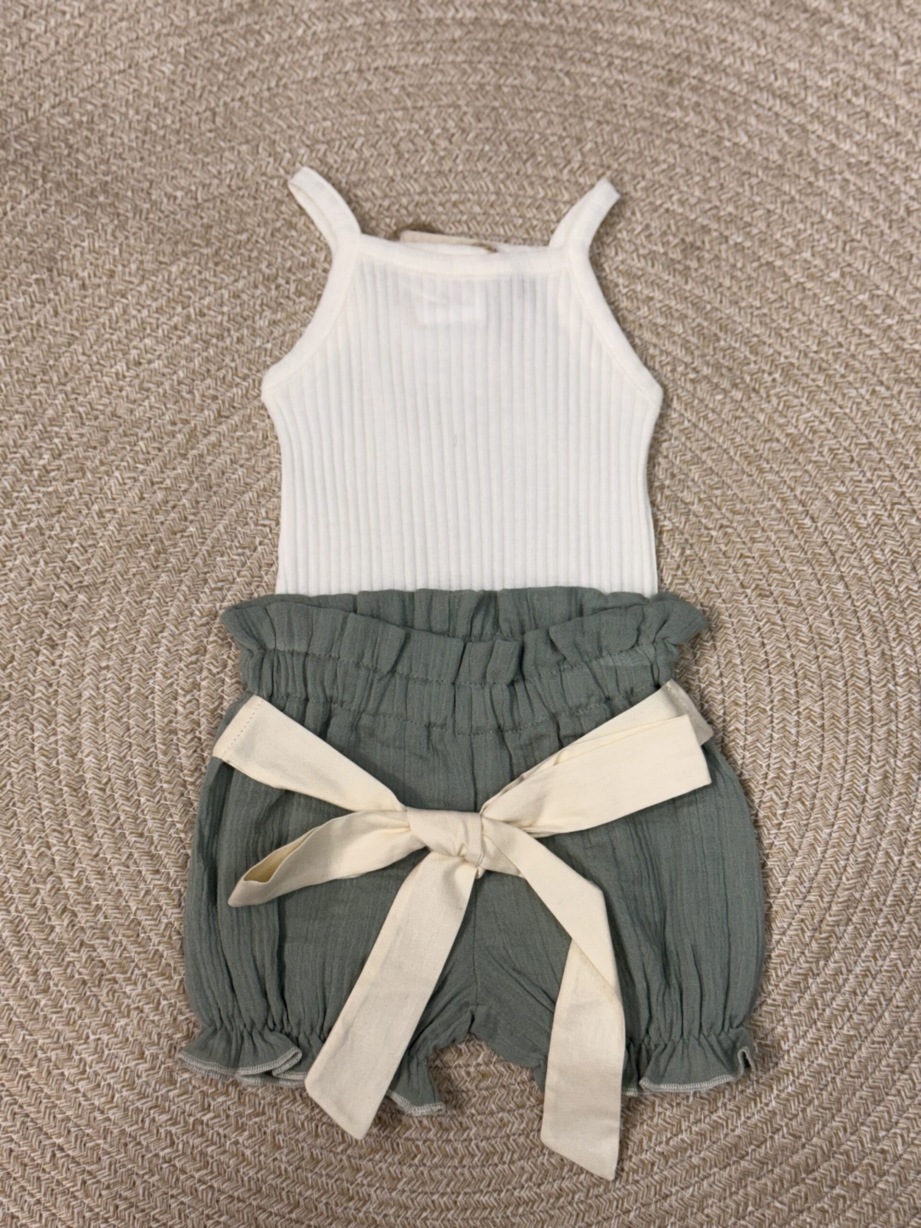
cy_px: 614
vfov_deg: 39.7
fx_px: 1703
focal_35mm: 48
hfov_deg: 30.3
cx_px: 460
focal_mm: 6.76
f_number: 1.78
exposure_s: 1/100
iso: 64
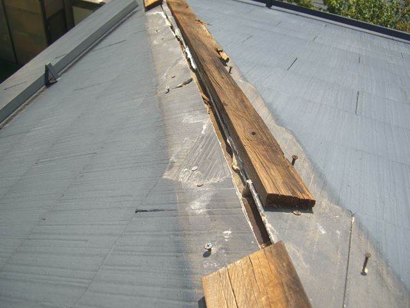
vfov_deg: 37.7
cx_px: 205
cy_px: 154
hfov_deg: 49.0
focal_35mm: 38
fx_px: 450
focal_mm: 7.9
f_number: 5.6
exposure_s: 1/200
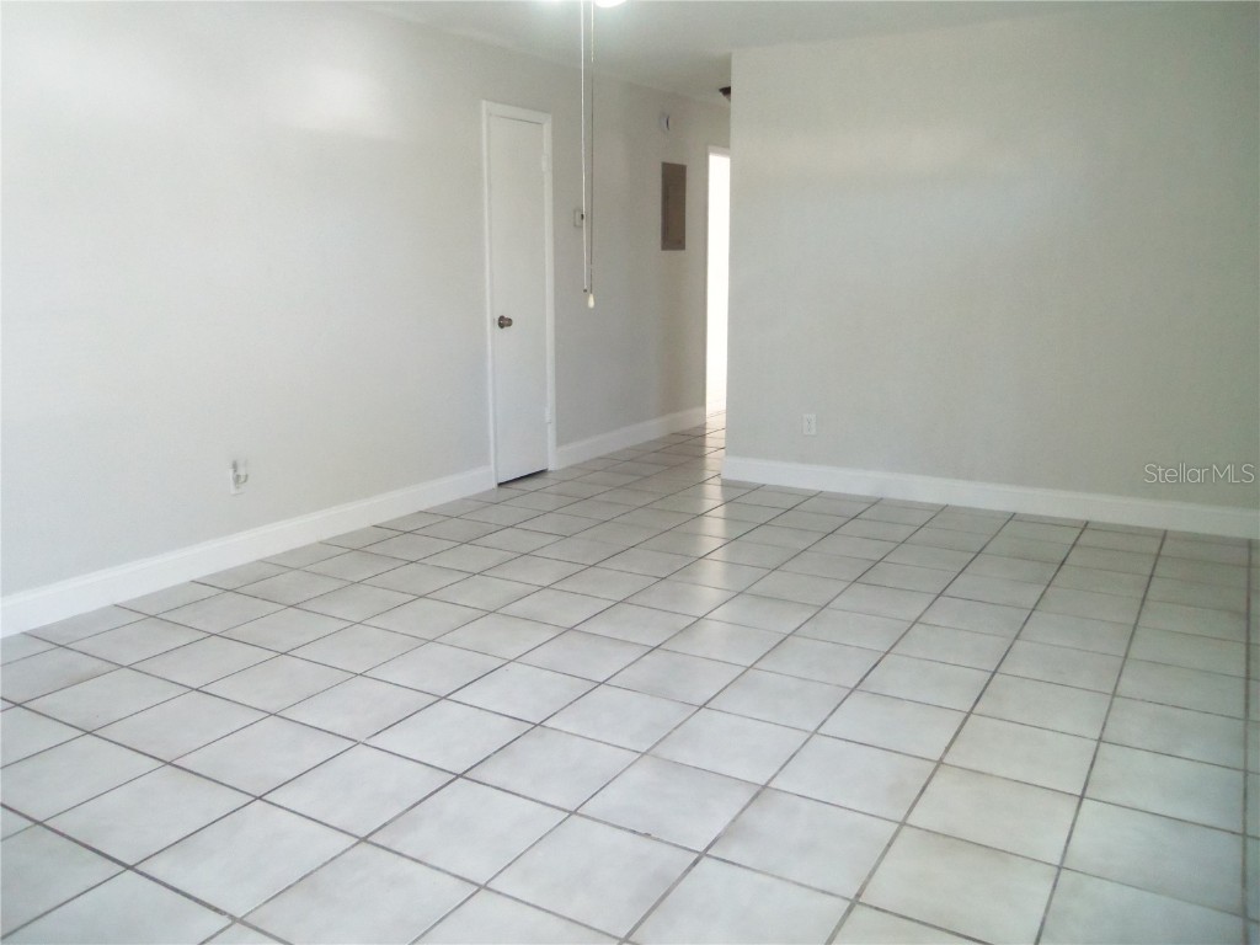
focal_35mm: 28
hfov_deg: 63.4
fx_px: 1019
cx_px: 630
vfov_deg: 49.7
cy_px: 472
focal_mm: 5.1
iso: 320
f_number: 3.9
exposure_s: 1/40
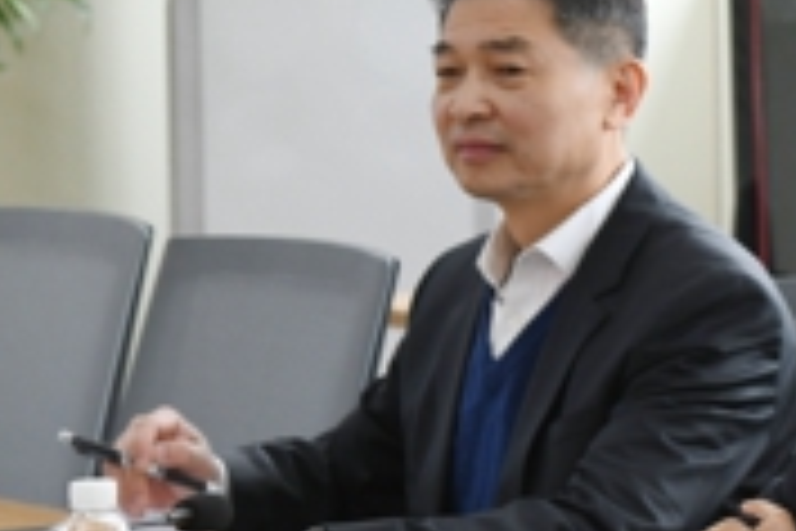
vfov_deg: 4.6
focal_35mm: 299
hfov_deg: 6.8
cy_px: 191
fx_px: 6611
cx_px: 1327
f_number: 5.6
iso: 800
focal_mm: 78
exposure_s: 1/125
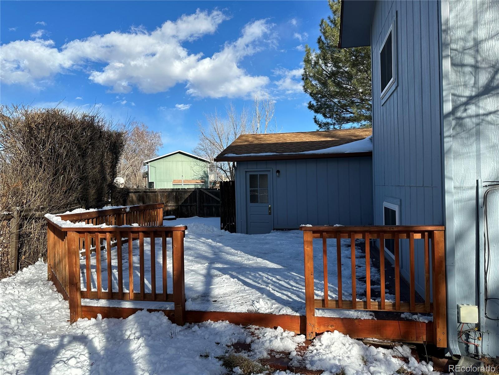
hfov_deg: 71.6
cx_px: 250
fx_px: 346
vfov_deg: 56.8
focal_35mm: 24
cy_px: 188
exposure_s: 1/3861
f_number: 1.78
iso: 80
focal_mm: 6.86
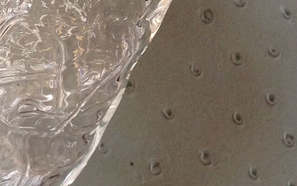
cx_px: -129
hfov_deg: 13.3
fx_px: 1214
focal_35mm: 150
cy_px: -65
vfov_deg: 8.6
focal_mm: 4.28
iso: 64
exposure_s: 1/60
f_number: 2.4
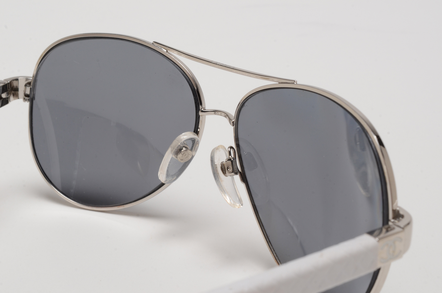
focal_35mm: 82
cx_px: 221
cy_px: 146
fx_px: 1011
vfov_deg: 16.5
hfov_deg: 24.7
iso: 400
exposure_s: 1/125
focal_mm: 55
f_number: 20
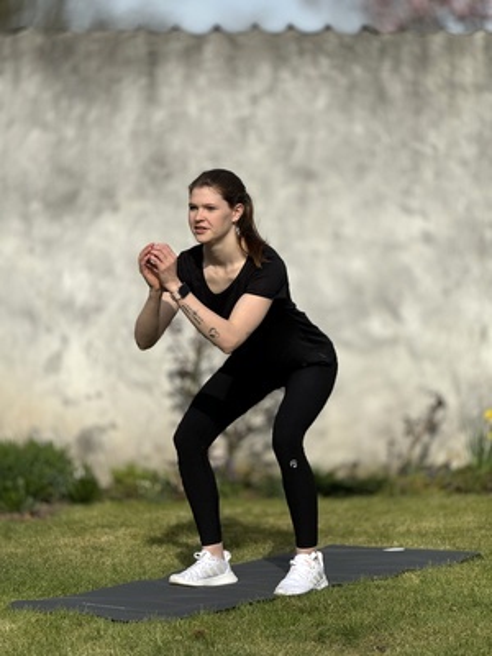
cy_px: 328
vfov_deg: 16.4
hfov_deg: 12.3
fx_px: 2274
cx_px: 246
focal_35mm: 120
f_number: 2.8
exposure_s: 1/1969
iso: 50
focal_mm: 15.66
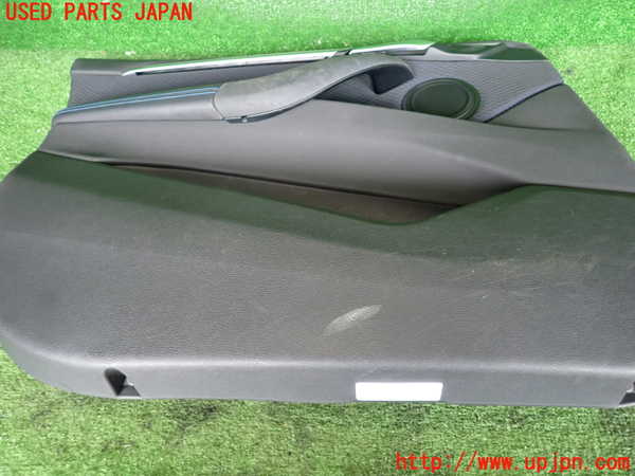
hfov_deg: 69.4
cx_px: 318
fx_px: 459
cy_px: 238
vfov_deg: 54.9
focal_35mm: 25
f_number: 2
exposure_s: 1/30
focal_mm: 4.5
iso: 250
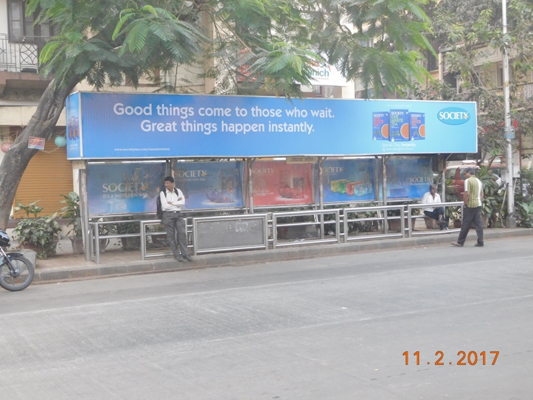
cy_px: 200
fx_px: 693
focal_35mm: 45
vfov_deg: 32.2
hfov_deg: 42.1
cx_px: 266
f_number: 4
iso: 220
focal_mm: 8
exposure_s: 1/30
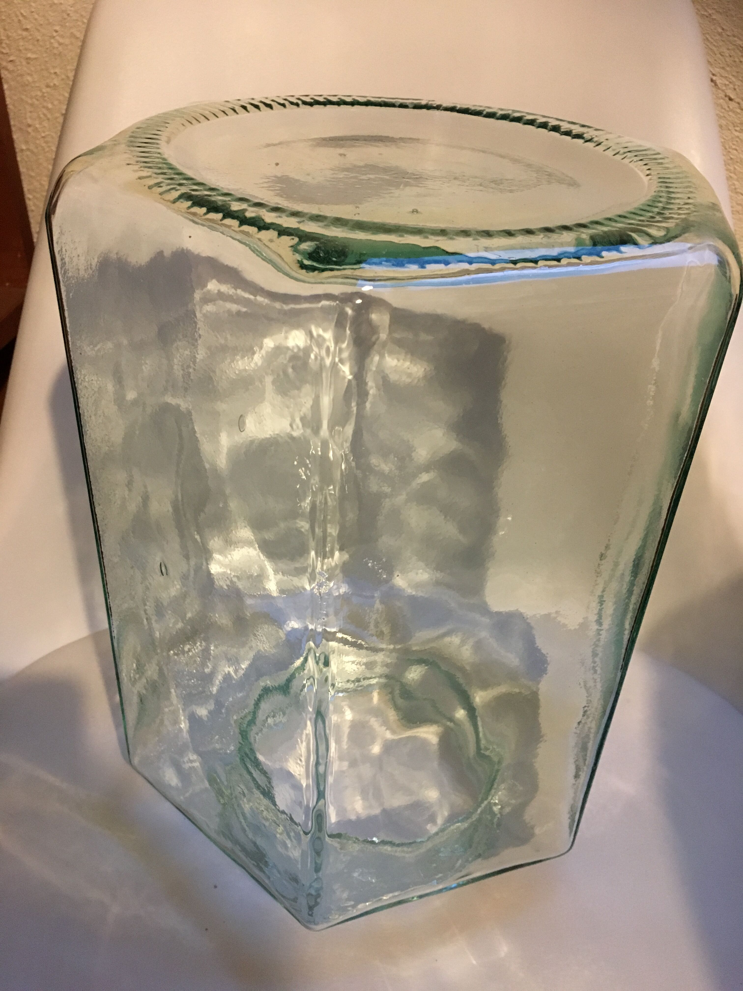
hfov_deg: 48.2
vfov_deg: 61.7
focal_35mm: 29
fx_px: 830
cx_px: 372
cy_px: 496
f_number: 2.2
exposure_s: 1/33
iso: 250
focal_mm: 4.15
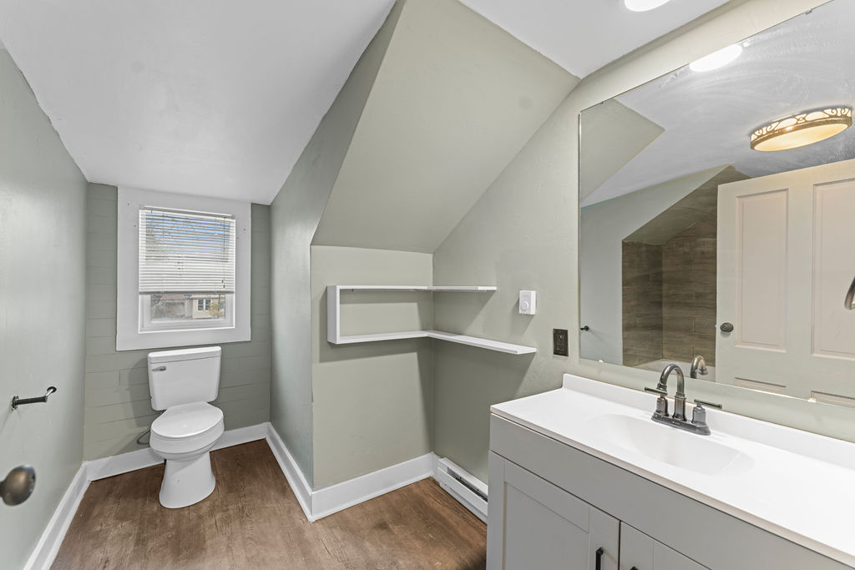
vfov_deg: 81.2
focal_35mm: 14
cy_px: 285
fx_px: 333
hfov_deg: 104.2
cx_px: 428
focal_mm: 14
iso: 320
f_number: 5.6
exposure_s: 1/4
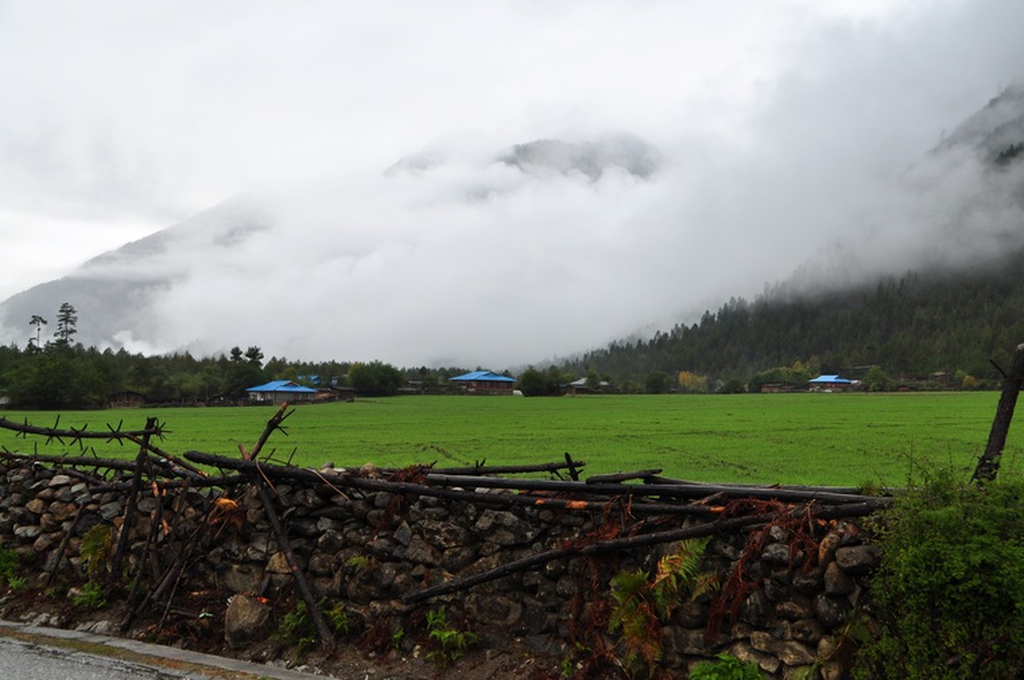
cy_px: 340
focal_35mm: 40
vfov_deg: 32.9
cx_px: 512
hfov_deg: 48.0
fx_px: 1151
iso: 200
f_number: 7.1
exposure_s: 1/60
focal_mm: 27
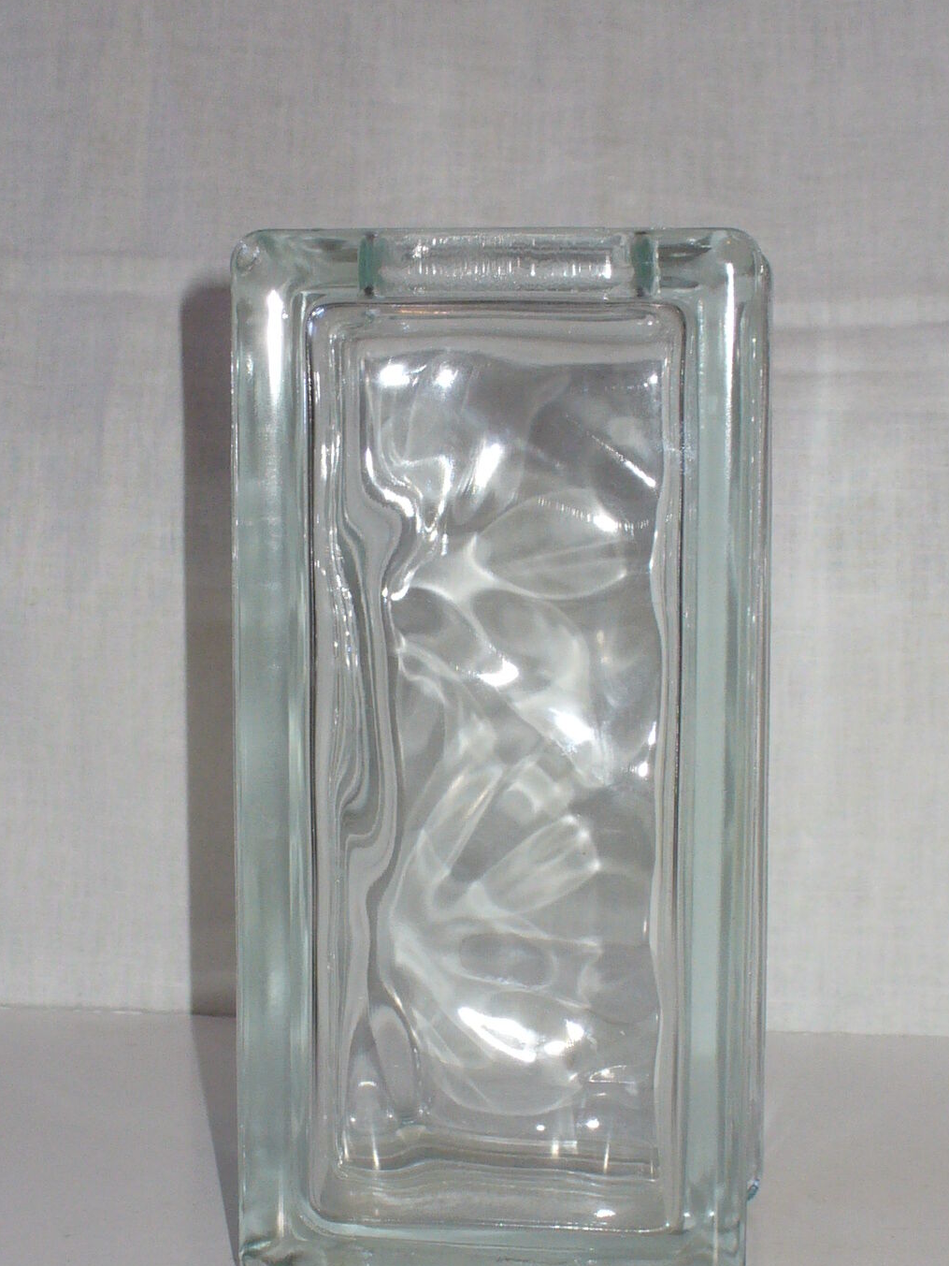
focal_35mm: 70
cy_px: 746
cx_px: 469
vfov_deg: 27.7
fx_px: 2558
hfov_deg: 21.0
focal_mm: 6.1
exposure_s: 1/30
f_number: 2.8
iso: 100
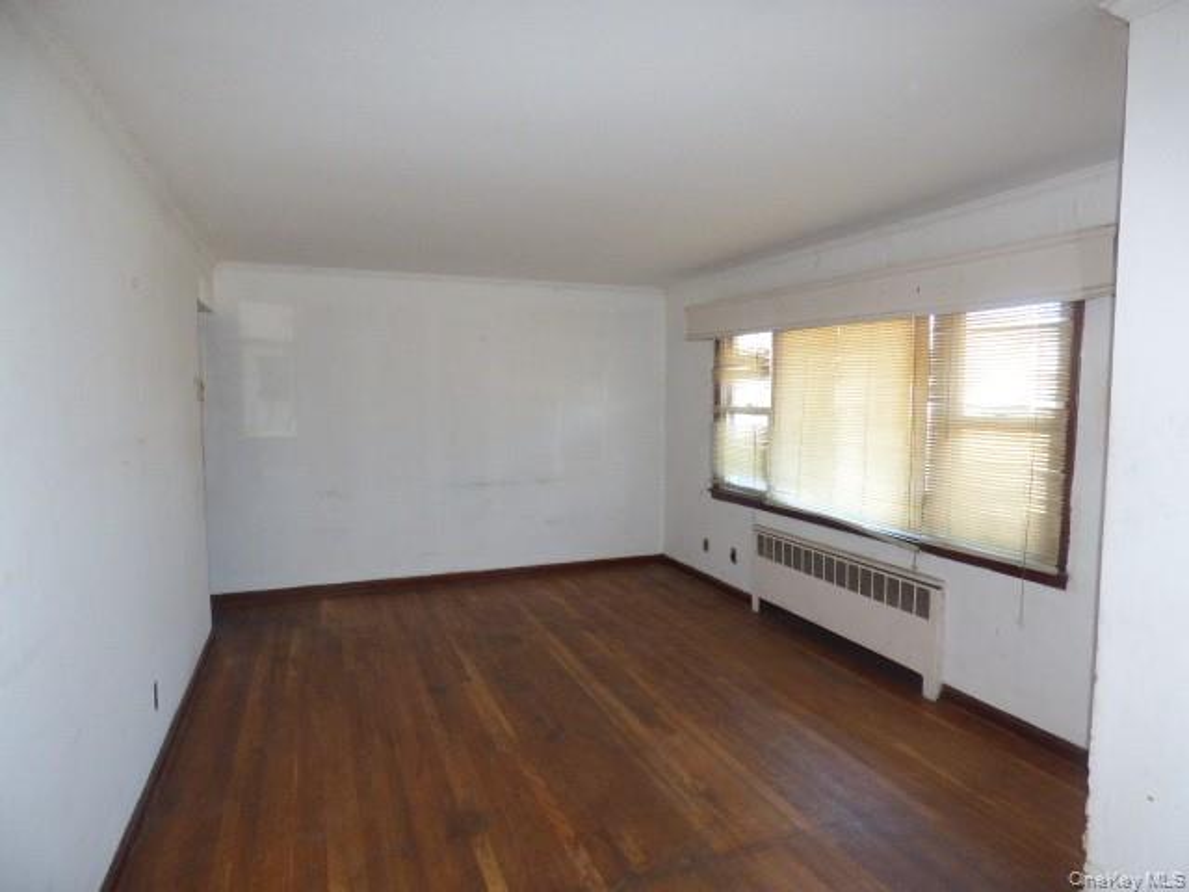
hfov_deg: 81.7
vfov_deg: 66.0
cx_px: 594
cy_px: 446
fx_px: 687
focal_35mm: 20
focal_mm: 3.58
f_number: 2.8
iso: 320
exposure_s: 1/60
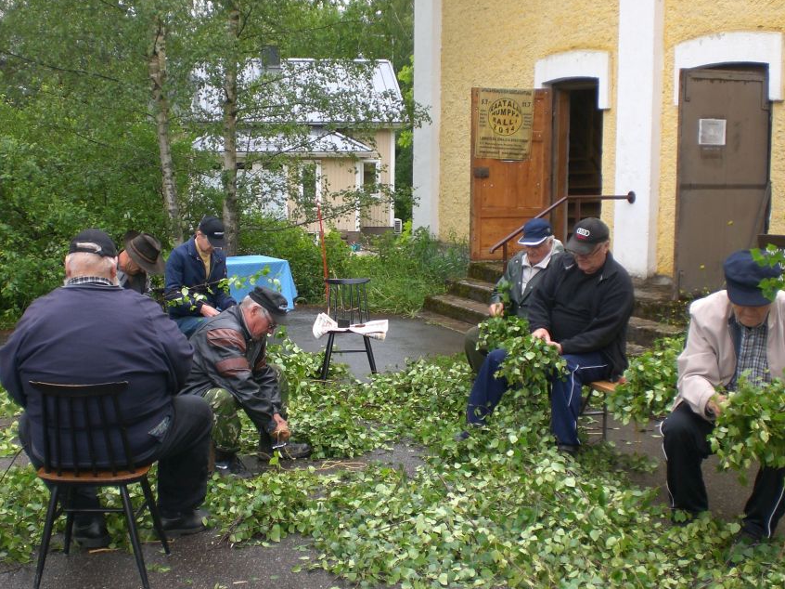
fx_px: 1043
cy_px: 278
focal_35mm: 46
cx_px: 385
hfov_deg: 41.2
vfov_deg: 31.5
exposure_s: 1/160
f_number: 3.1
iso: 50
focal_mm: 6.3
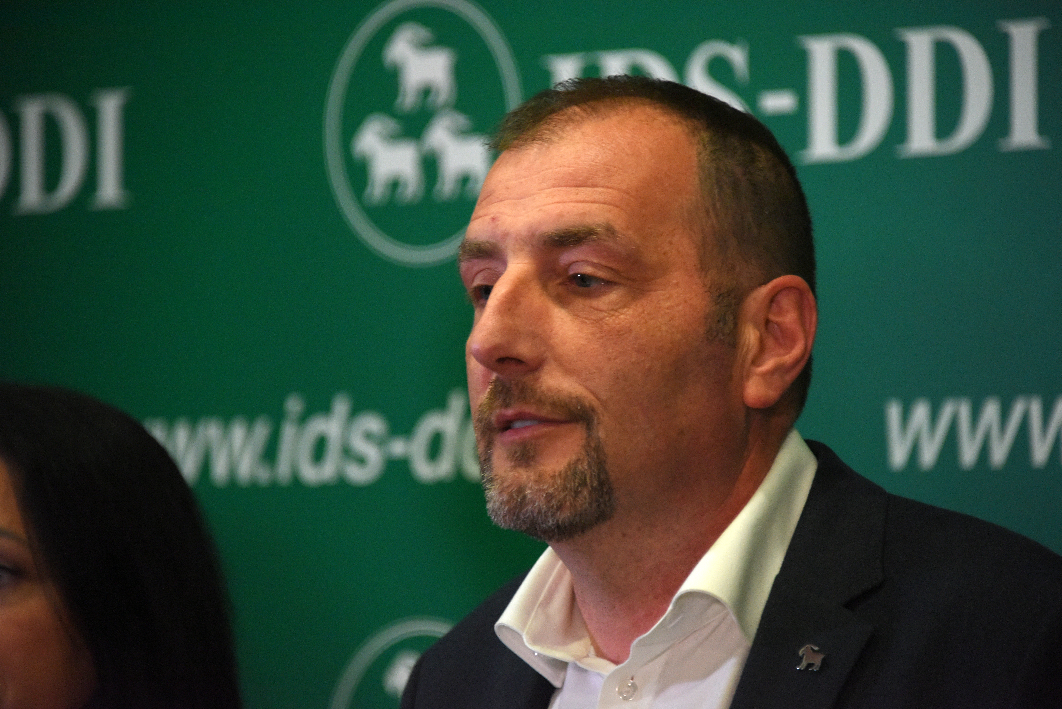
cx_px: 531
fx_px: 8852
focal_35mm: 300
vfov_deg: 4.6
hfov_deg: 6.9
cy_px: 354
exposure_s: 1/160
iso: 2500
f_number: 5.6
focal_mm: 300
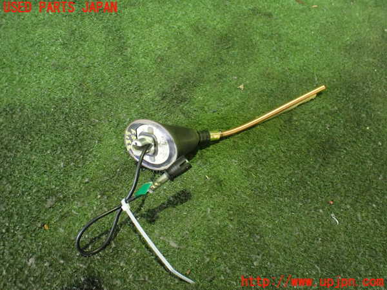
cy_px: 145
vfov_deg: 46.8
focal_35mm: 30
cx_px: 194
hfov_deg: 60.0
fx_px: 335
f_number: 2.3
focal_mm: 5.4
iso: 1000
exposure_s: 1/30
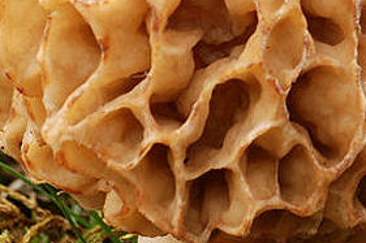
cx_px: 625
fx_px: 16297
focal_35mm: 1604
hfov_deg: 1.3
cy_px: 3
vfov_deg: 0.9
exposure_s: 1/80
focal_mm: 250
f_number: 5
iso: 200
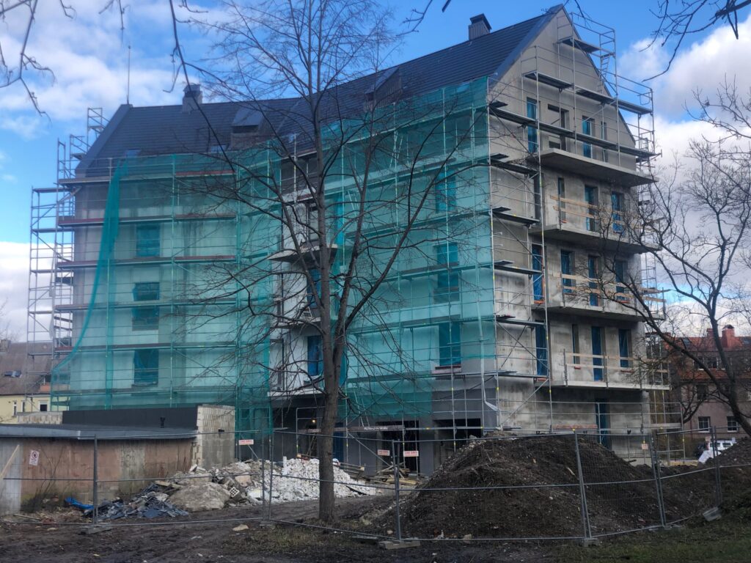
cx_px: 376
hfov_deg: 36.8
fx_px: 1128
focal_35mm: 52
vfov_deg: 28.0
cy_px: 282
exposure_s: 1/410
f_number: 2.4
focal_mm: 6
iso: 16
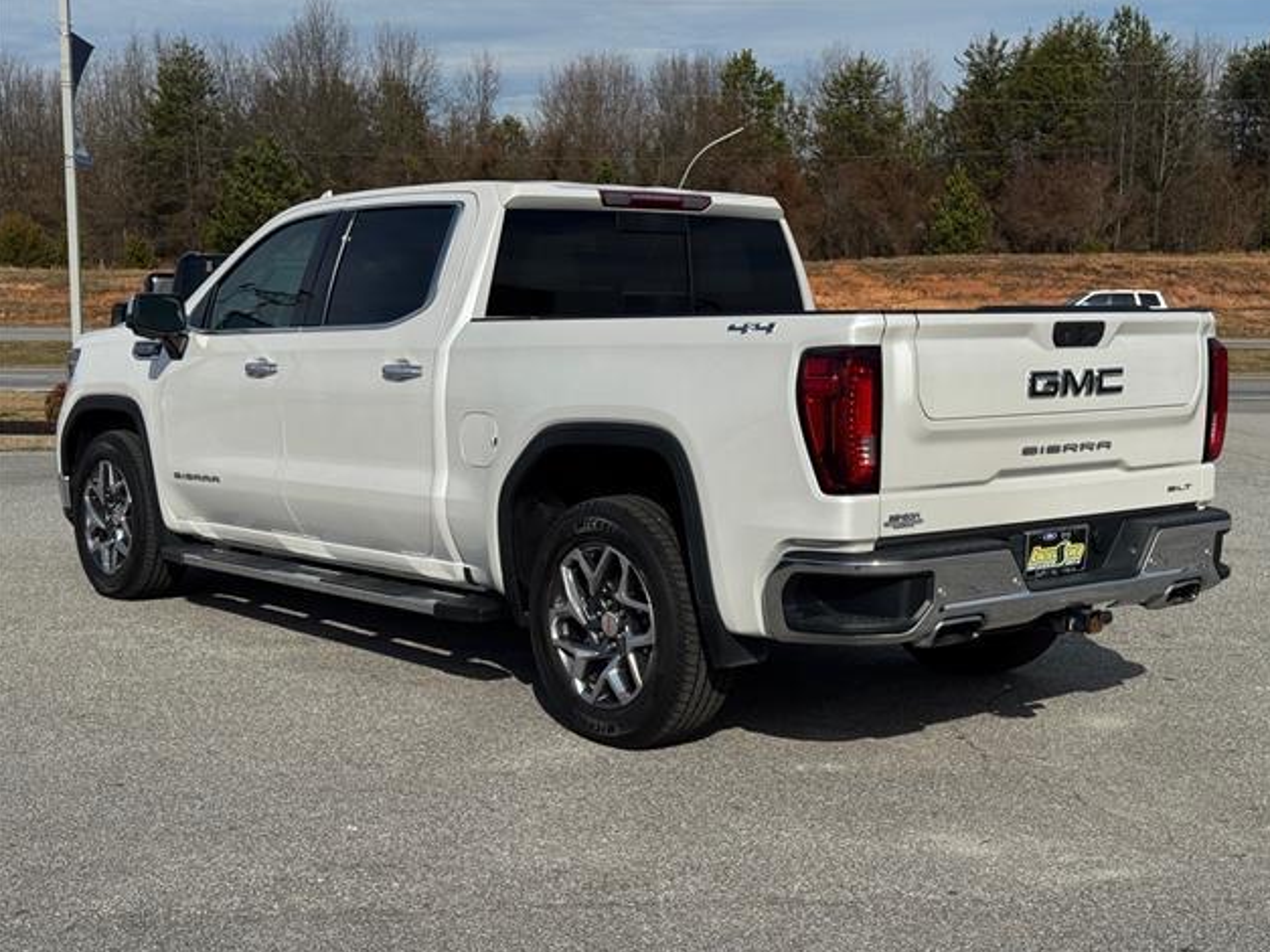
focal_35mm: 49
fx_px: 1797
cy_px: 470
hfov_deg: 38.9
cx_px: 644
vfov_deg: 29.7
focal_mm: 6.76
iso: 64
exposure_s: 1/9009
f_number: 1.78
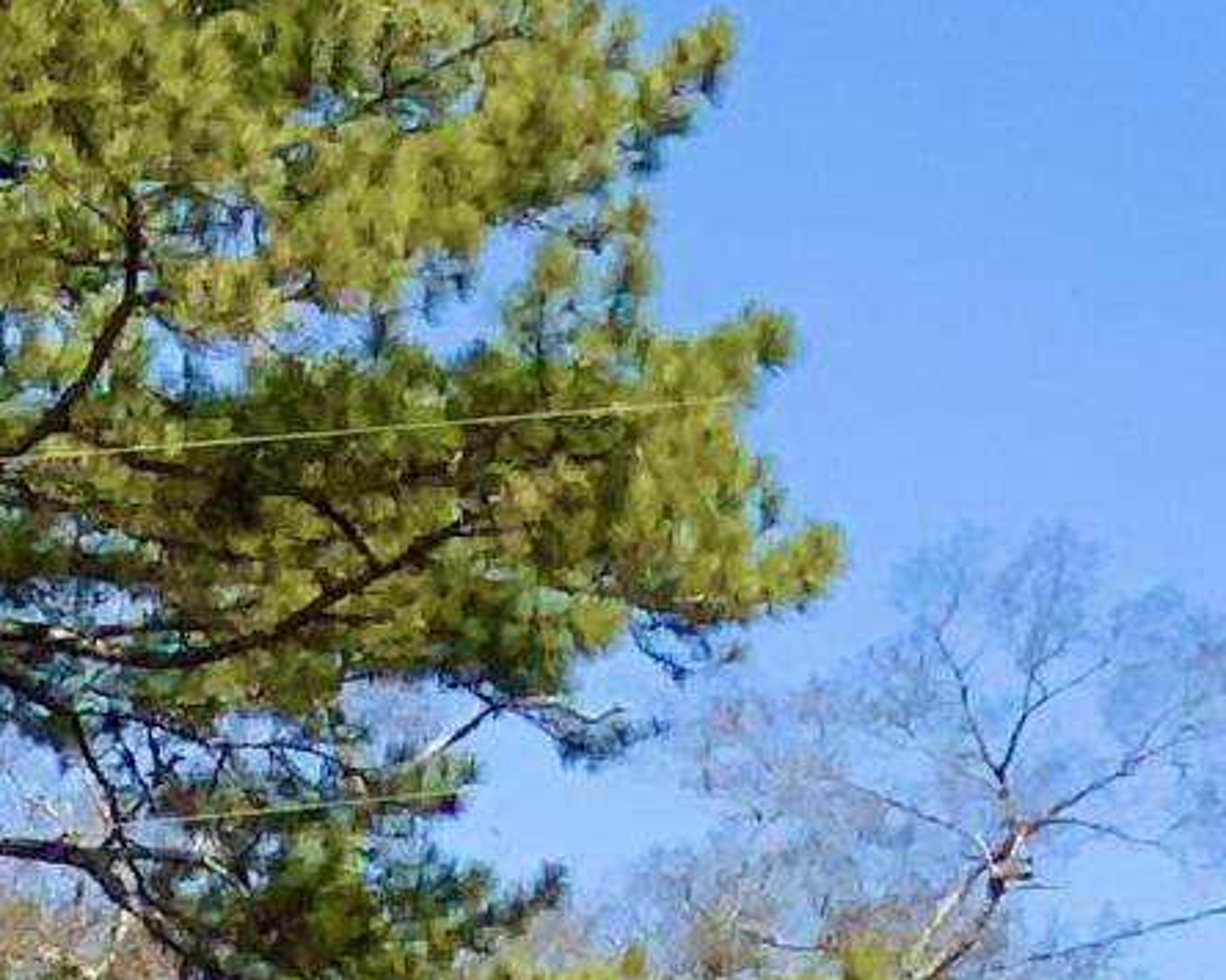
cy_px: 2585
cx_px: -2444
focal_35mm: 191
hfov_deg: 8.5
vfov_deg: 7.4
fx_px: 6930
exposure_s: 1/2667
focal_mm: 3
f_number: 1.8
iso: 16
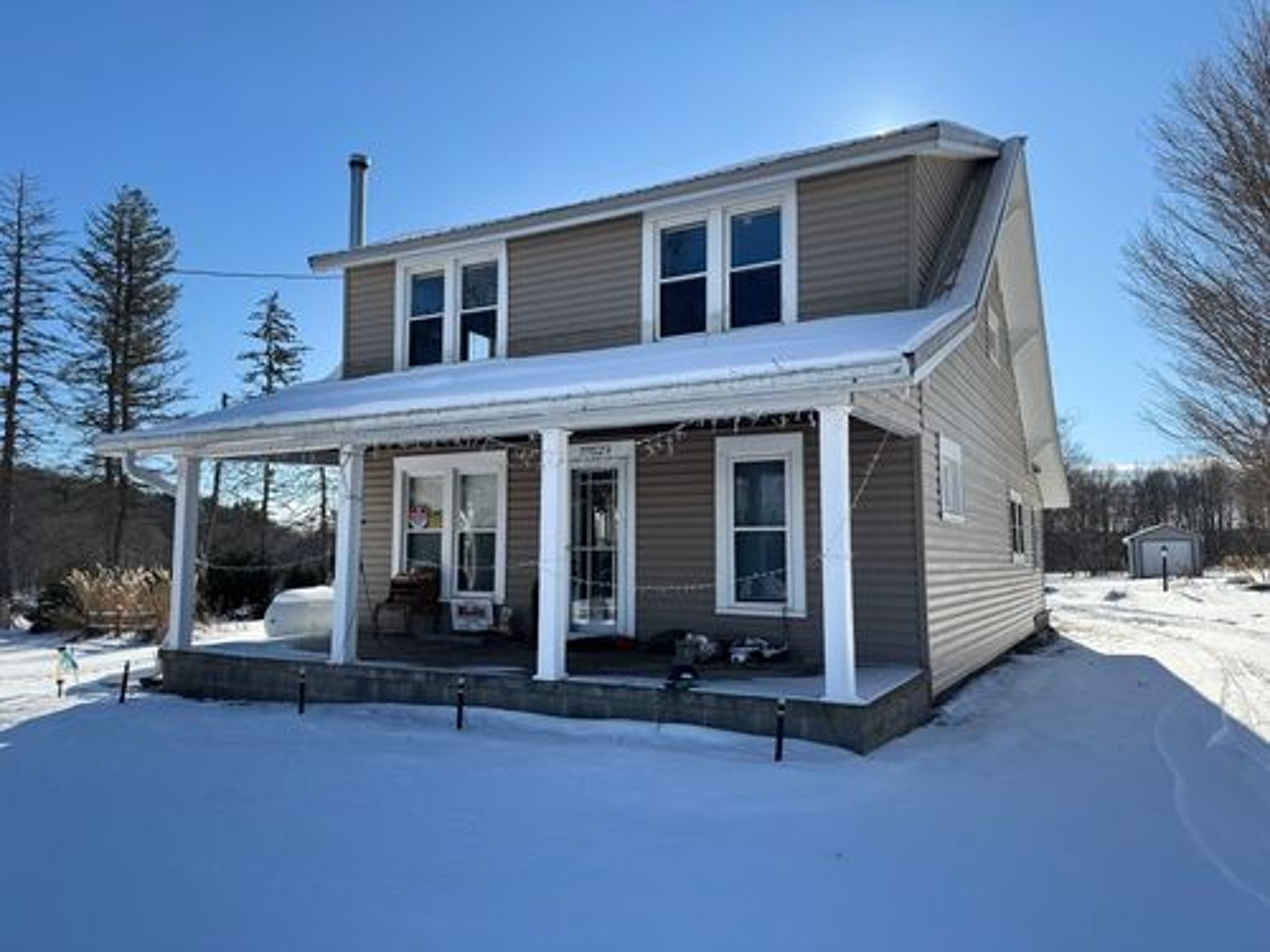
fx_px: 881
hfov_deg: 71.6
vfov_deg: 56.8
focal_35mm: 24
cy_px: 476
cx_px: 635
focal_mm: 6.76
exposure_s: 1/4950
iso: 80
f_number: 1.78
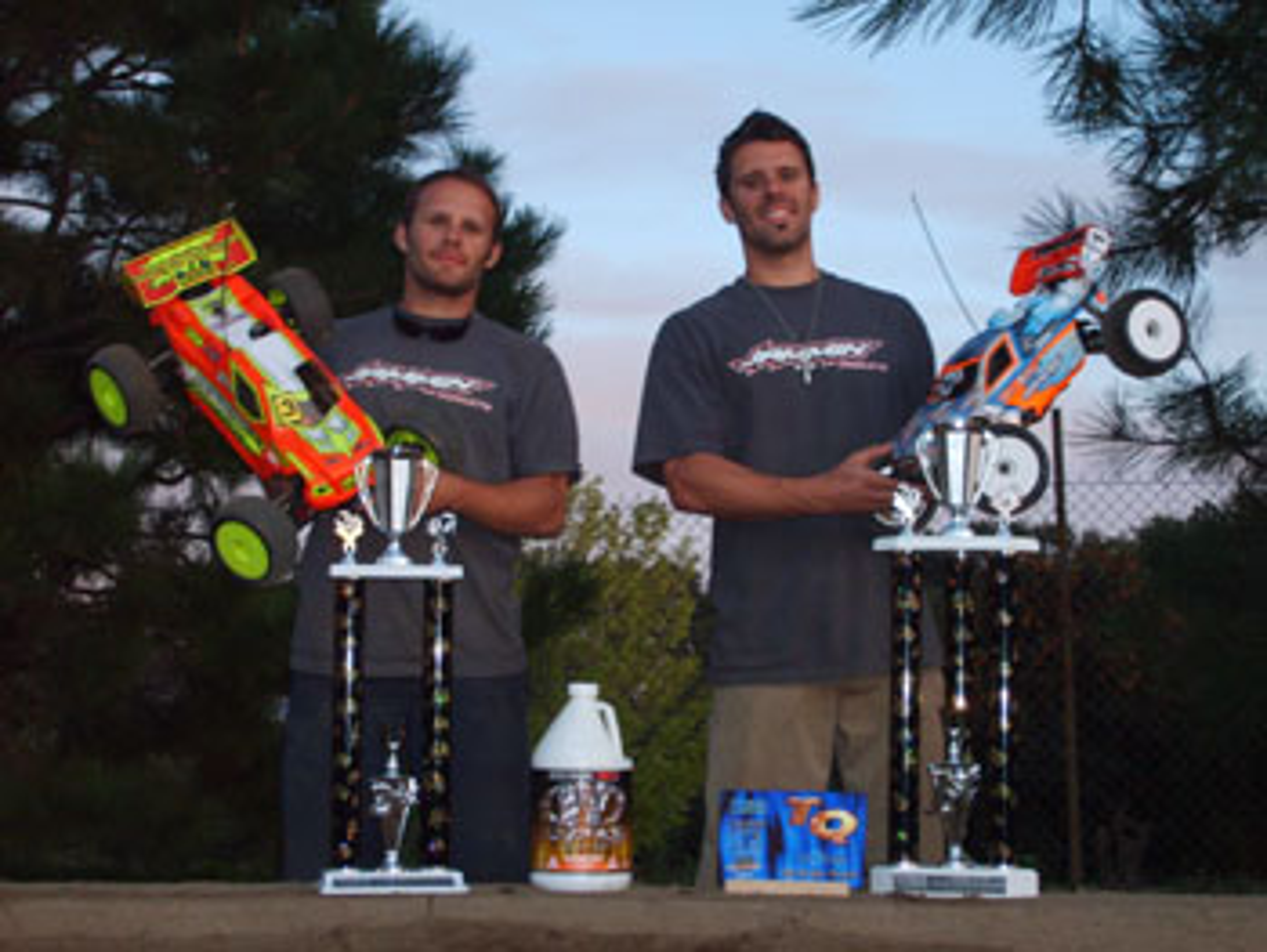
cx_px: 634
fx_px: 2234
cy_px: 476
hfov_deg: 31.7
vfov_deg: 24.1
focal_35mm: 61
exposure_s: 1/60
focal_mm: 10.3
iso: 133
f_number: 3.6
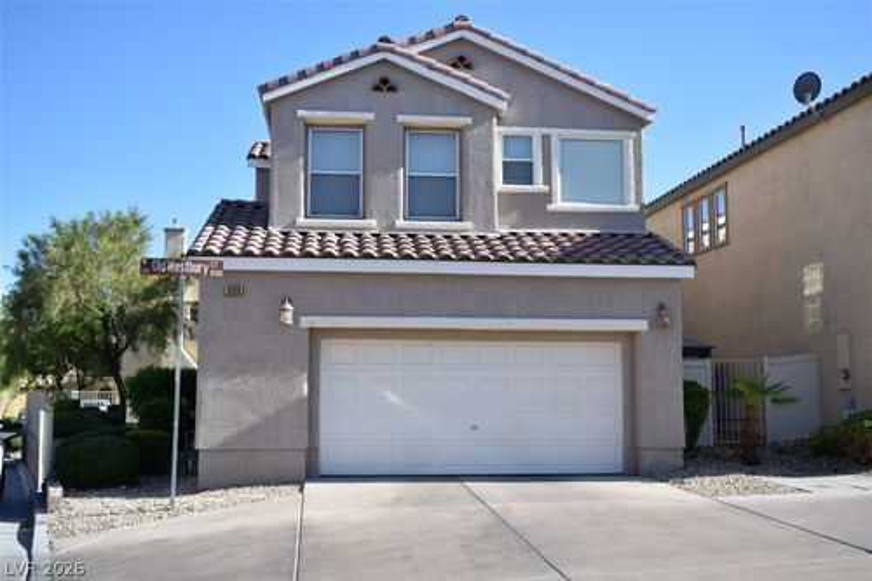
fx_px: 908
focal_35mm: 38
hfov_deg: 51.3
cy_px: 290
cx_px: 436
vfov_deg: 35.5
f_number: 4.5
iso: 200
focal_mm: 25
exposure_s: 1/1000
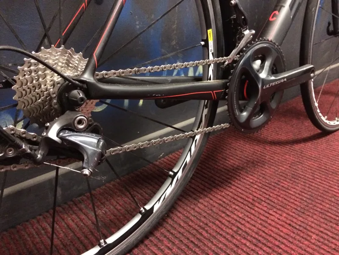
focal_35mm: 29
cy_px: 128
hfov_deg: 61.7
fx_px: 284
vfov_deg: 48.2
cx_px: 170
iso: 500
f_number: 2.2
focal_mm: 4.15
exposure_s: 1/17
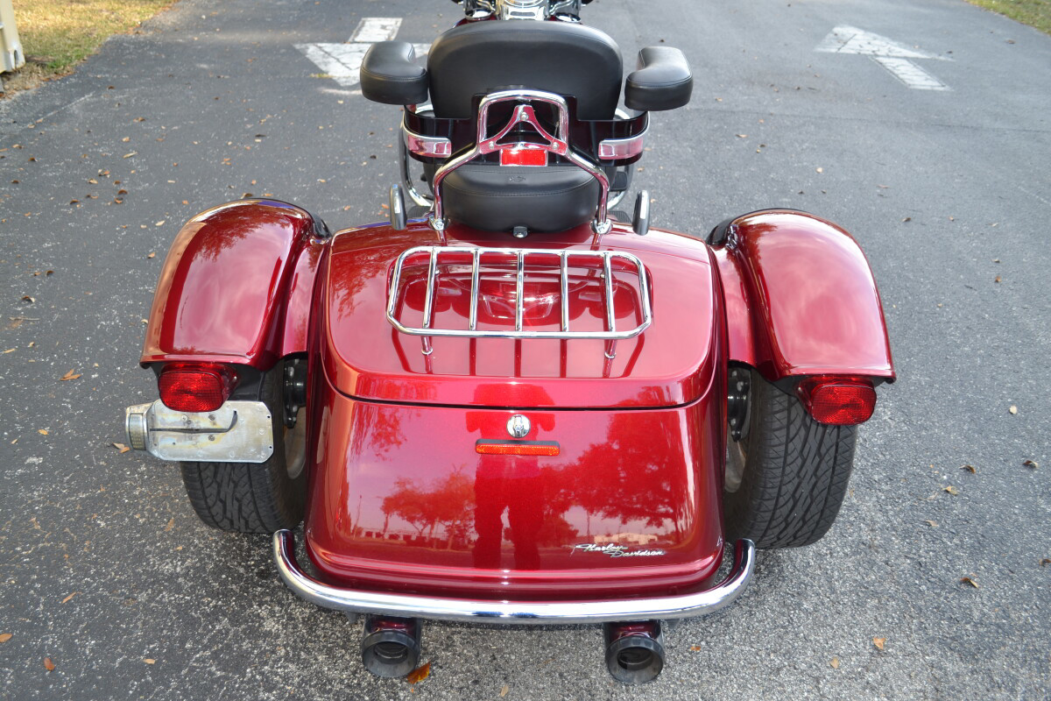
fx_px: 963
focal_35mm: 33
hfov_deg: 57.2
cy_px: 350
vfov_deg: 40.0
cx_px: 526
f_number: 3.8
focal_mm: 22
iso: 100
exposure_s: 1/80
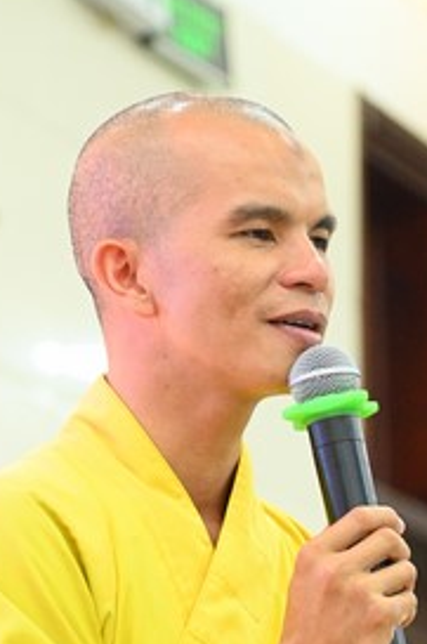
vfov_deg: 7.2
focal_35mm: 286
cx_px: 323
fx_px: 5107
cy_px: 566
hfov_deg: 4.8
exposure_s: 1/160
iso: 6400
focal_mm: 120
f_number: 4
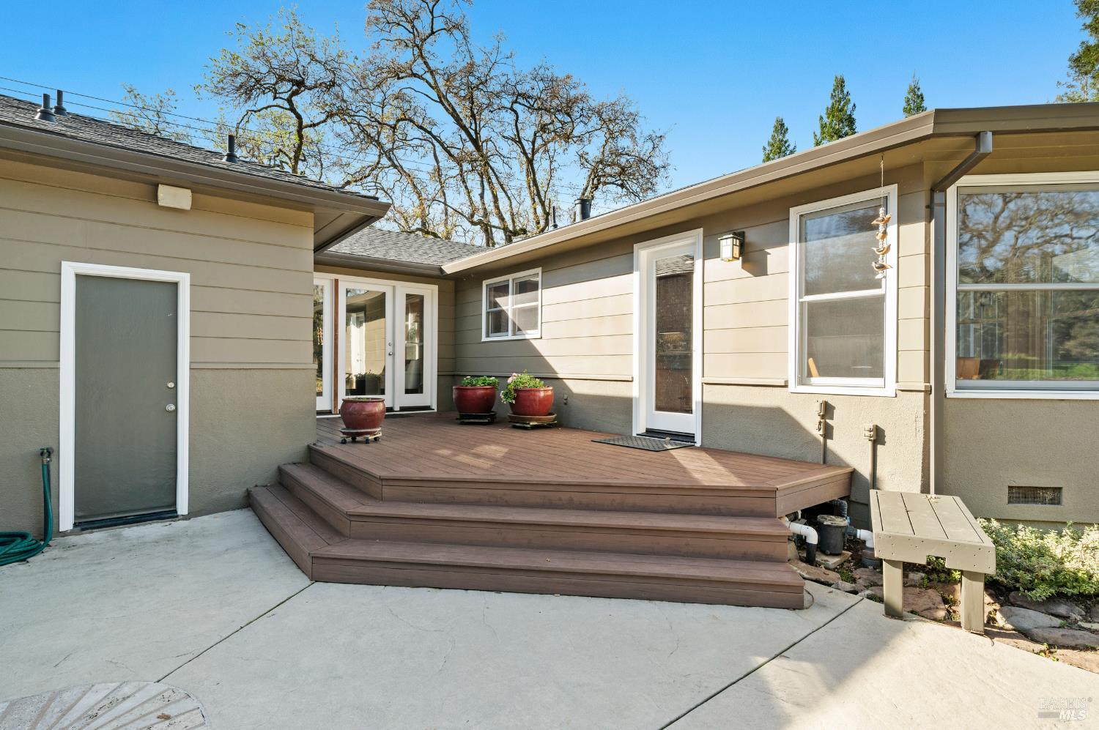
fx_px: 534
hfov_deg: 91.7
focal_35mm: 18
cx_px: 550
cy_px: 365
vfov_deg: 68.8
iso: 200
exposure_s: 1/40
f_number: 9
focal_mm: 17.5
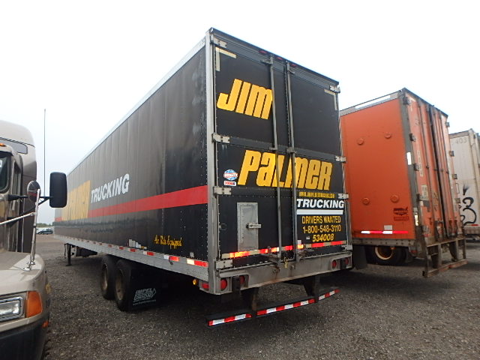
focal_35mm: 21
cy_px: 180
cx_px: 240
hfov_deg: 79.0
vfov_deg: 63.4
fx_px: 291
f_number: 3.5
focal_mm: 3.7
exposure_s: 1/400
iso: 125
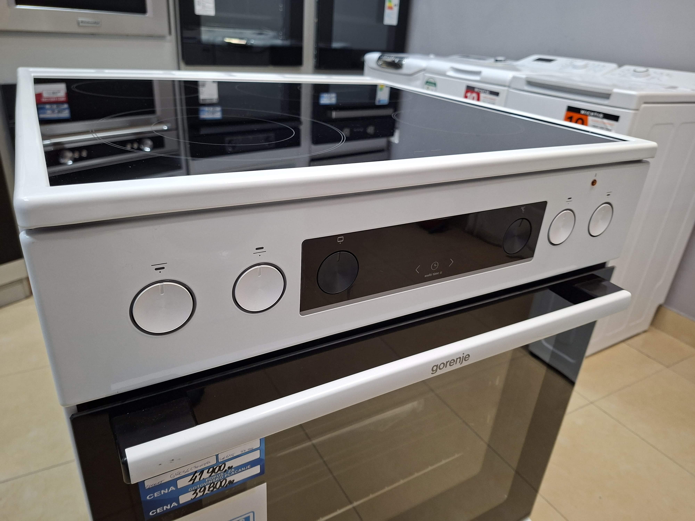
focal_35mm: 23
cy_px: 260
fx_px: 462
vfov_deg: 58.9
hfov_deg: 73.9
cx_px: 348
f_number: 1.8
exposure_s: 1/50
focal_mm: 5.54
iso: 160
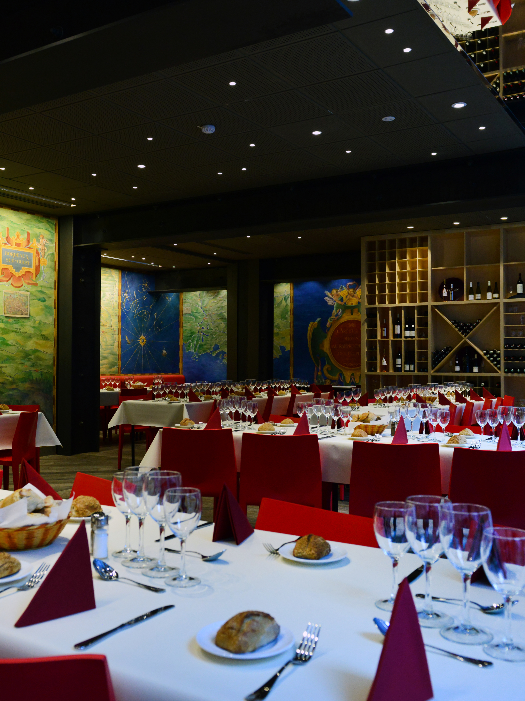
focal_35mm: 35
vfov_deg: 52.6
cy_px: 347
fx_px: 708
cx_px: 241
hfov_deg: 40.7
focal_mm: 24
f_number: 5.6
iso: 1600
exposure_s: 1/100
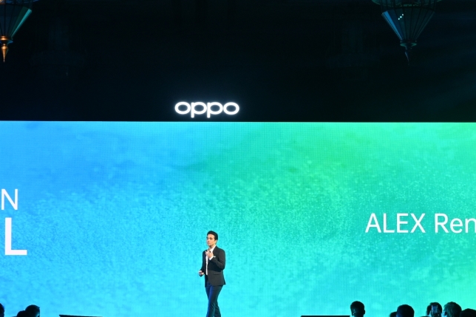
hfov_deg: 25.7
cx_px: 207
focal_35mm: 79
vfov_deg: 17.2
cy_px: 216
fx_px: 1044
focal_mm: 36
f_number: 6.3
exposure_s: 1/100
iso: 1600
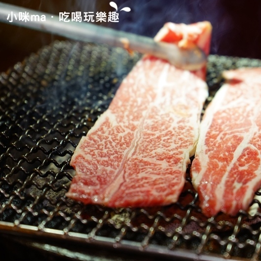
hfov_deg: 20.3
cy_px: 130
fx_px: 725
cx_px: 189
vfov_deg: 20.4
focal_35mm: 85
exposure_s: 1/80
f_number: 5.6
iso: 1000
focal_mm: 66
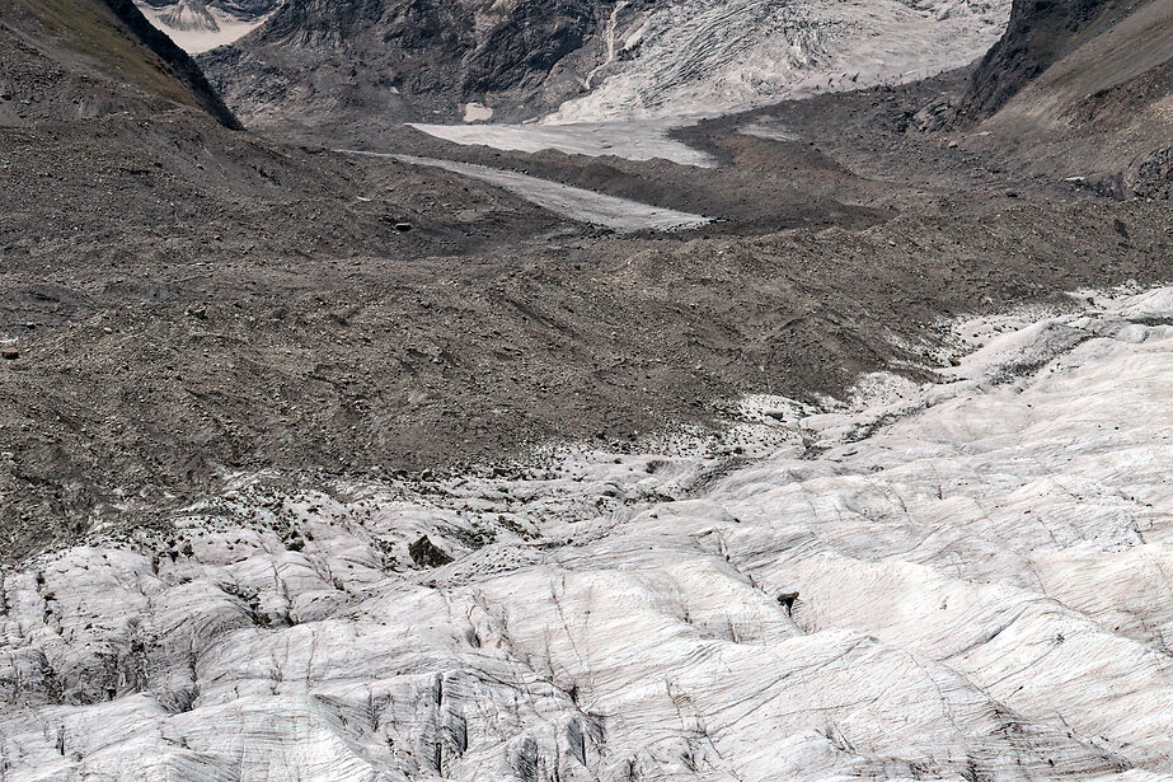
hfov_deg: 19.1
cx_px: 1198
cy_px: -58
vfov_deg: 12.9
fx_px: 3388
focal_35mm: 104
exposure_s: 1/320
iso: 100
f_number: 11
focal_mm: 40
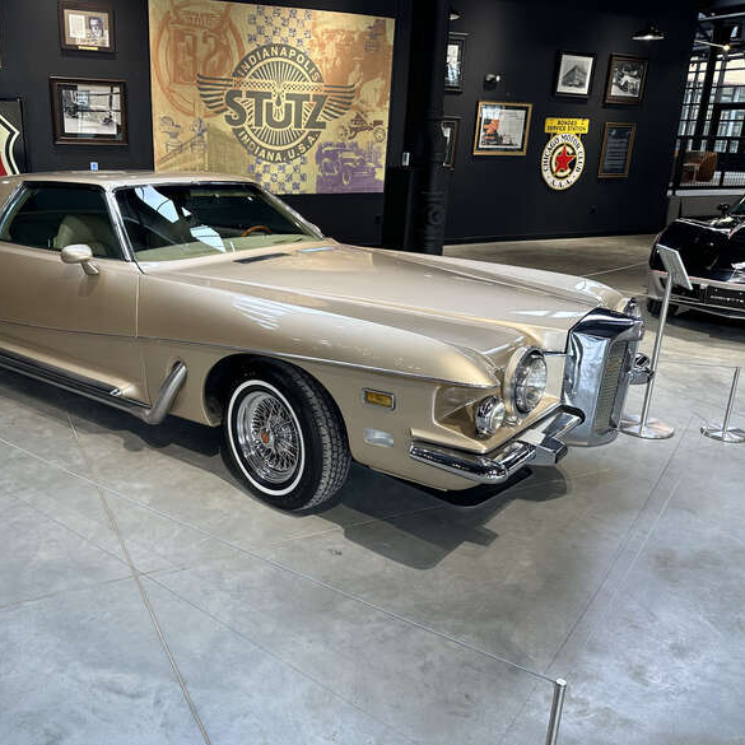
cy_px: 372
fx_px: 706
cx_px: 292
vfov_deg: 55.6
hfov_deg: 55.1
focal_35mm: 29
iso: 100
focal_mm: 6.86
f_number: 1.78
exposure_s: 1/120
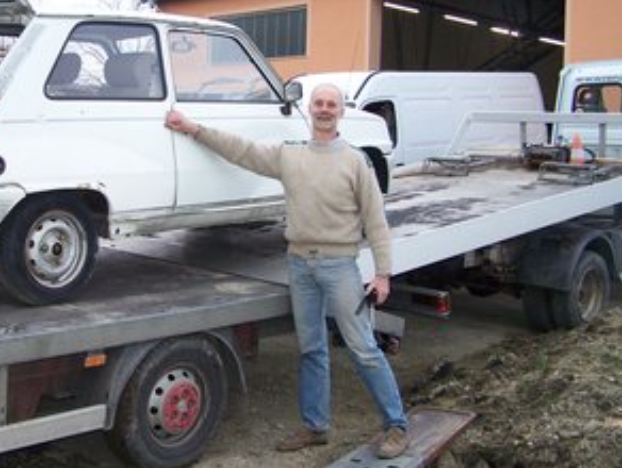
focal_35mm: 52
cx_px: 230
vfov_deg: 28.0
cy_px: 180
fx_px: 936
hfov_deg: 36.5
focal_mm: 6.3
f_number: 2.8
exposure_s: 1/100
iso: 160
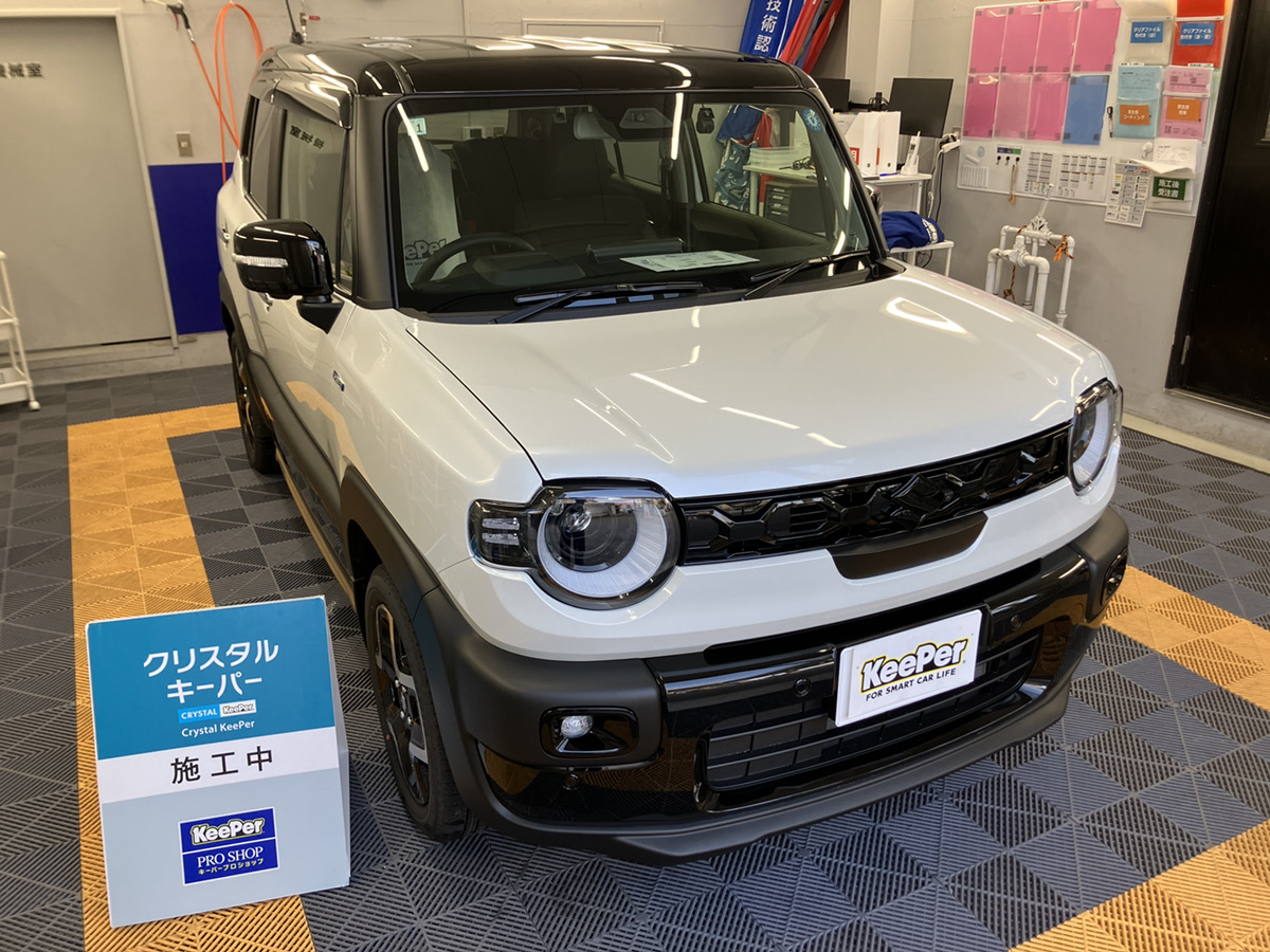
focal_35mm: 28
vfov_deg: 49.7
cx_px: 635
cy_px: 476
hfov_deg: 63.4
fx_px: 1027
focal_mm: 3.99
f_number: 1.8
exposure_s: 1/120
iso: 40
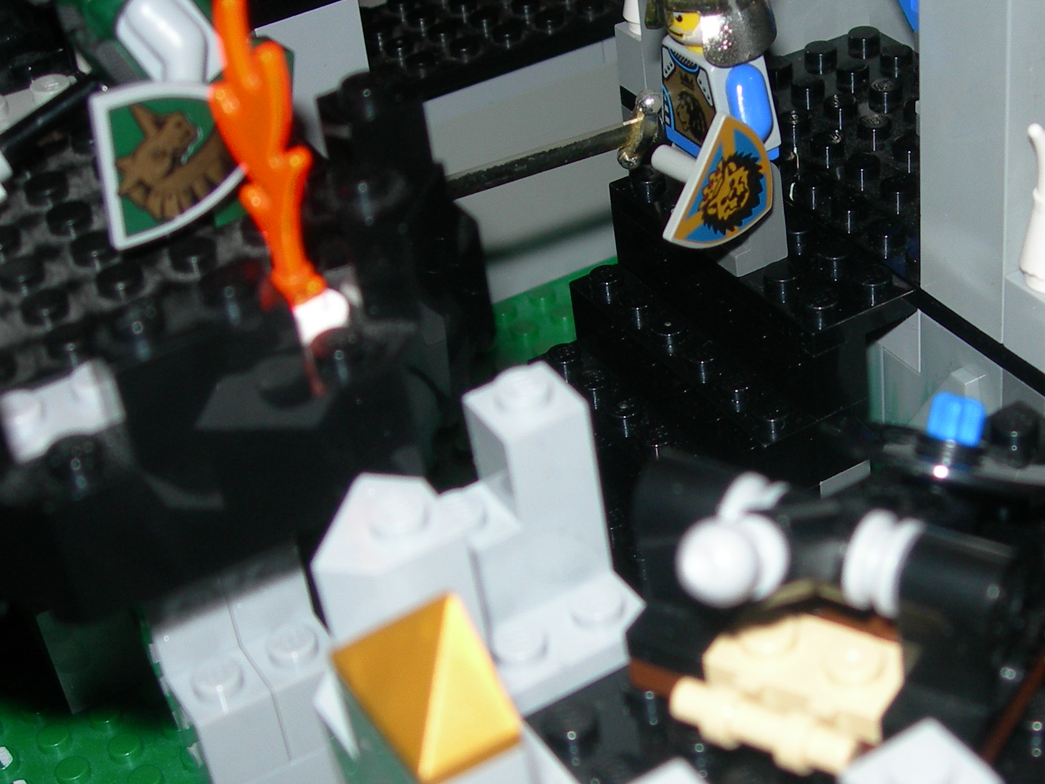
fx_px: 2113
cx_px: 789
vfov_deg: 21.0
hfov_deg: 27.4
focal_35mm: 70
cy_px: 508
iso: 50
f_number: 2.8
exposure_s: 1/60.1
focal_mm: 7.8
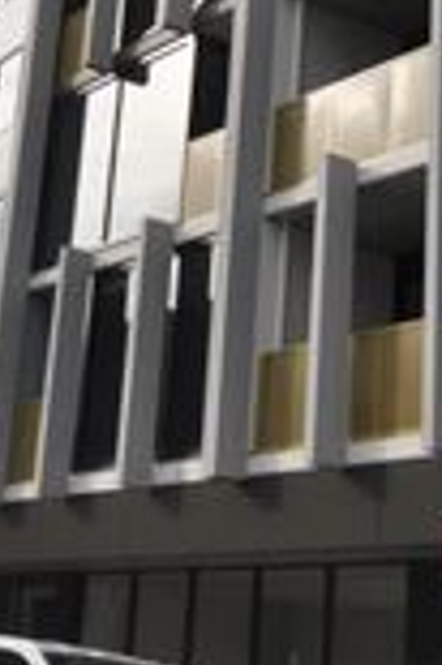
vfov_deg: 24.3
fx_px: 1513
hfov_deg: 16.6
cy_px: 114
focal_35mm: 82
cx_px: 227
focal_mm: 18
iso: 200
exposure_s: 1/200
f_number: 11
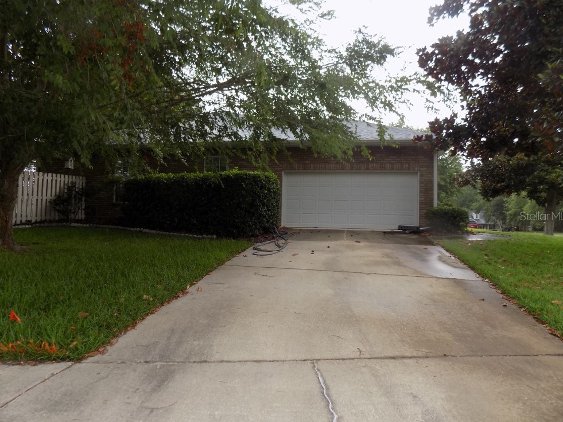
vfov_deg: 56.8
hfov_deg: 71.6
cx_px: 280
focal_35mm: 24
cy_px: 216
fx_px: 390
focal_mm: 4
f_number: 3.1
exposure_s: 1/60
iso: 80
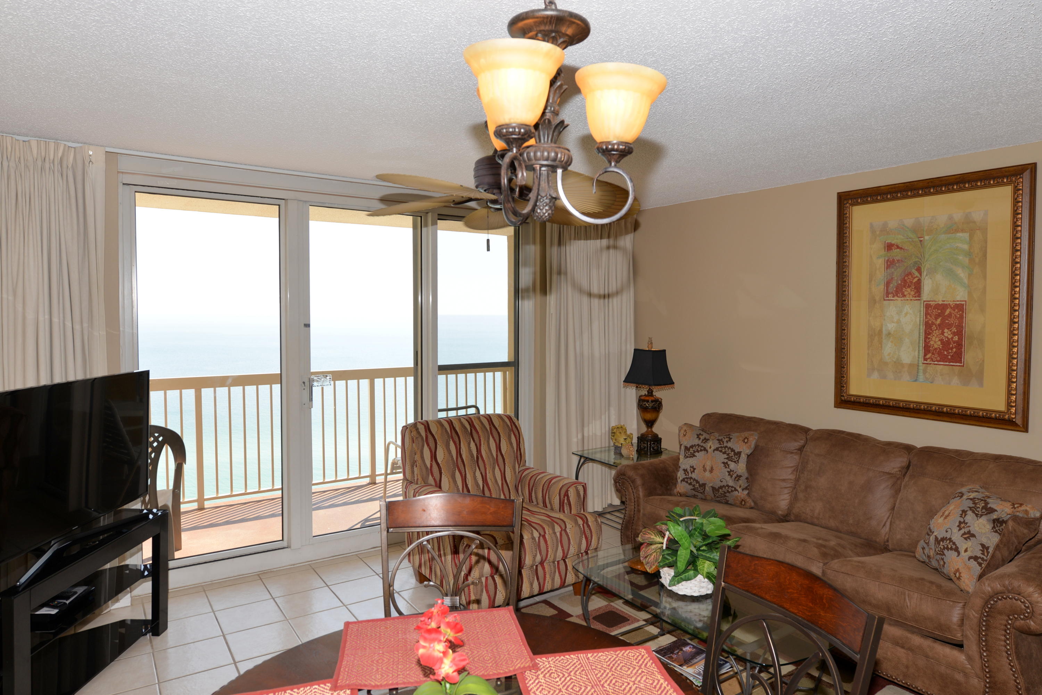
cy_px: 348
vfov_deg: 59.5
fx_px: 608
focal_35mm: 21
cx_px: 521
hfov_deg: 81.2
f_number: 5.6
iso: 180
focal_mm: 21
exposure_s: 1/125
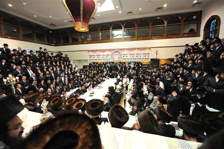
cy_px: 74
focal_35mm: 14
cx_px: 112
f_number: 2.8
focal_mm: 14
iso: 1600
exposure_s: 1/200
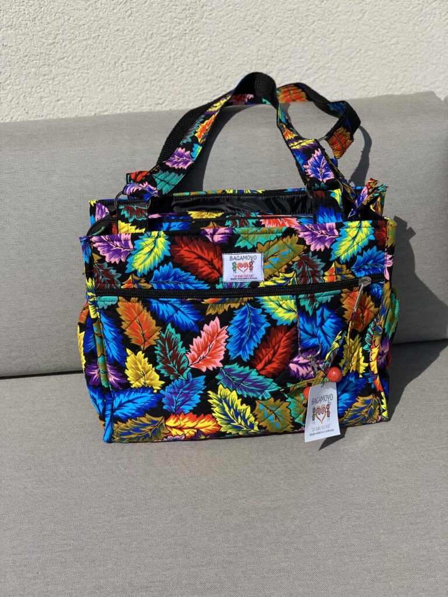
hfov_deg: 28.0
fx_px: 897
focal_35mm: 52
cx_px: 224
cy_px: 298
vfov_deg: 36.8
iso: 16
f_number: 2.4
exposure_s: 1/1597
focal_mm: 6
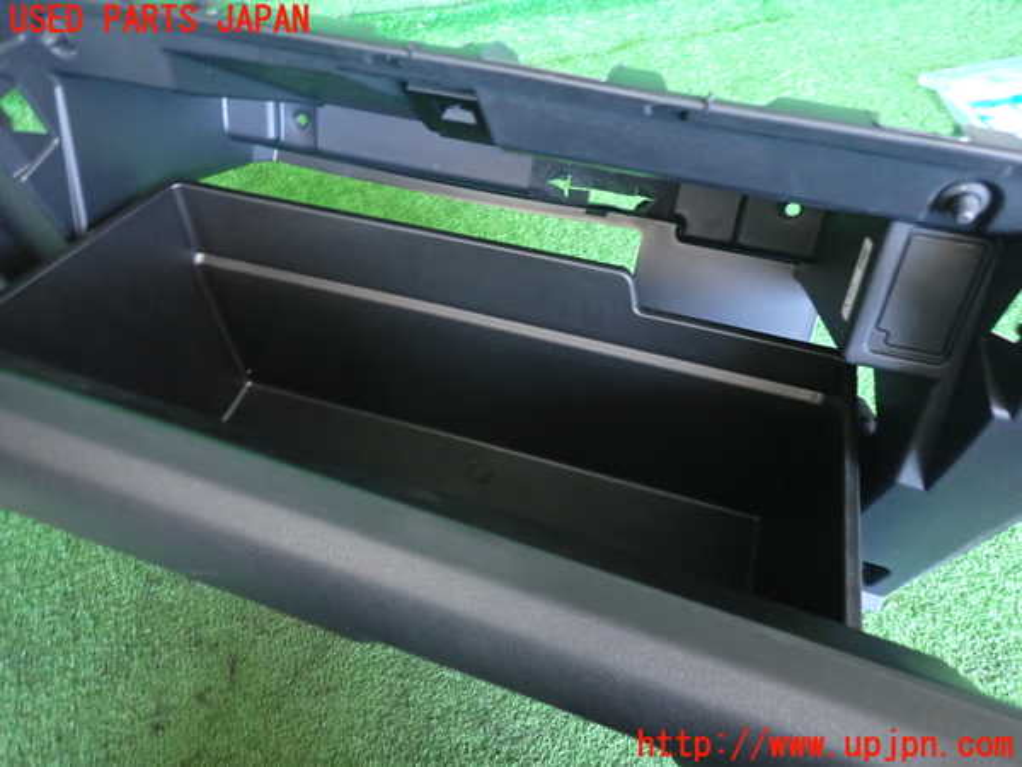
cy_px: 384
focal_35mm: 25
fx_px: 738
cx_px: 511
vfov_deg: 54.9
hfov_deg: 69.4
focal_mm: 4.5
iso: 500
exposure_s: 1/30
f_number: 2
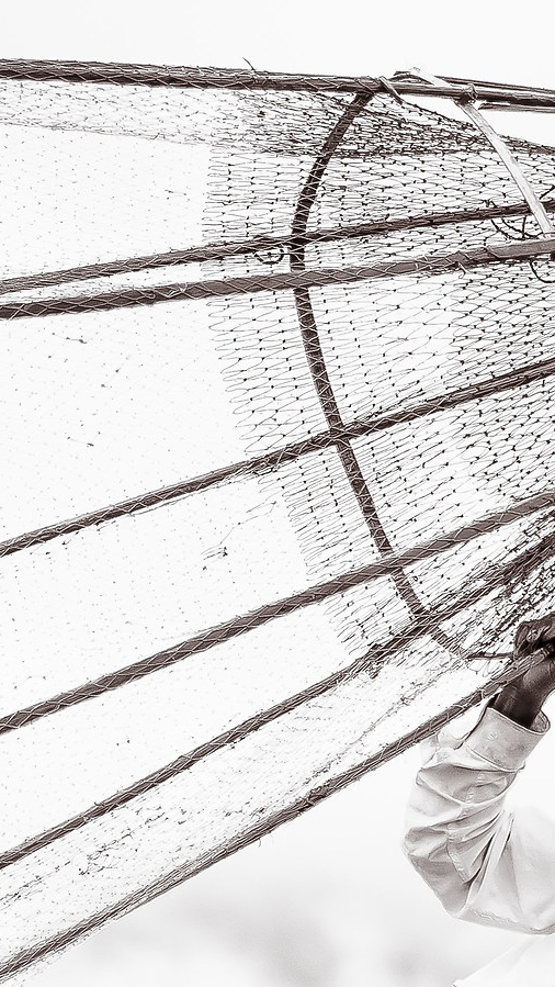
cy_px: 864
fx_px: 10068
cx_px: 395
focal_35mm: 385
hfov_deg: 3.2
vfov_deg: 5.6
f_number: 2.8
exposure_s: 1/500
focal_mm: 92
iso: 320
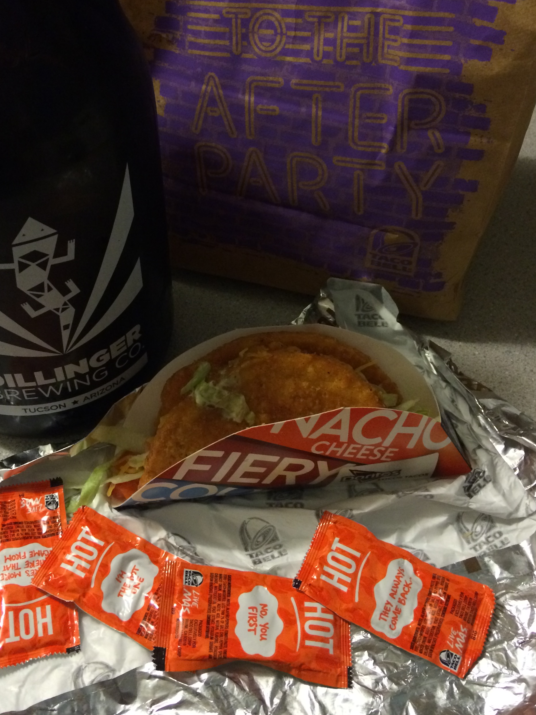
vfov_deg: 48.5
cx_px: 218
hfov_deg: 37.6
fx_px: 785
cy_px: 263
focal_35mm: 38
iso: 320
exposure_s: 1/30
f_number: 2.2
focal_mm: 4.15
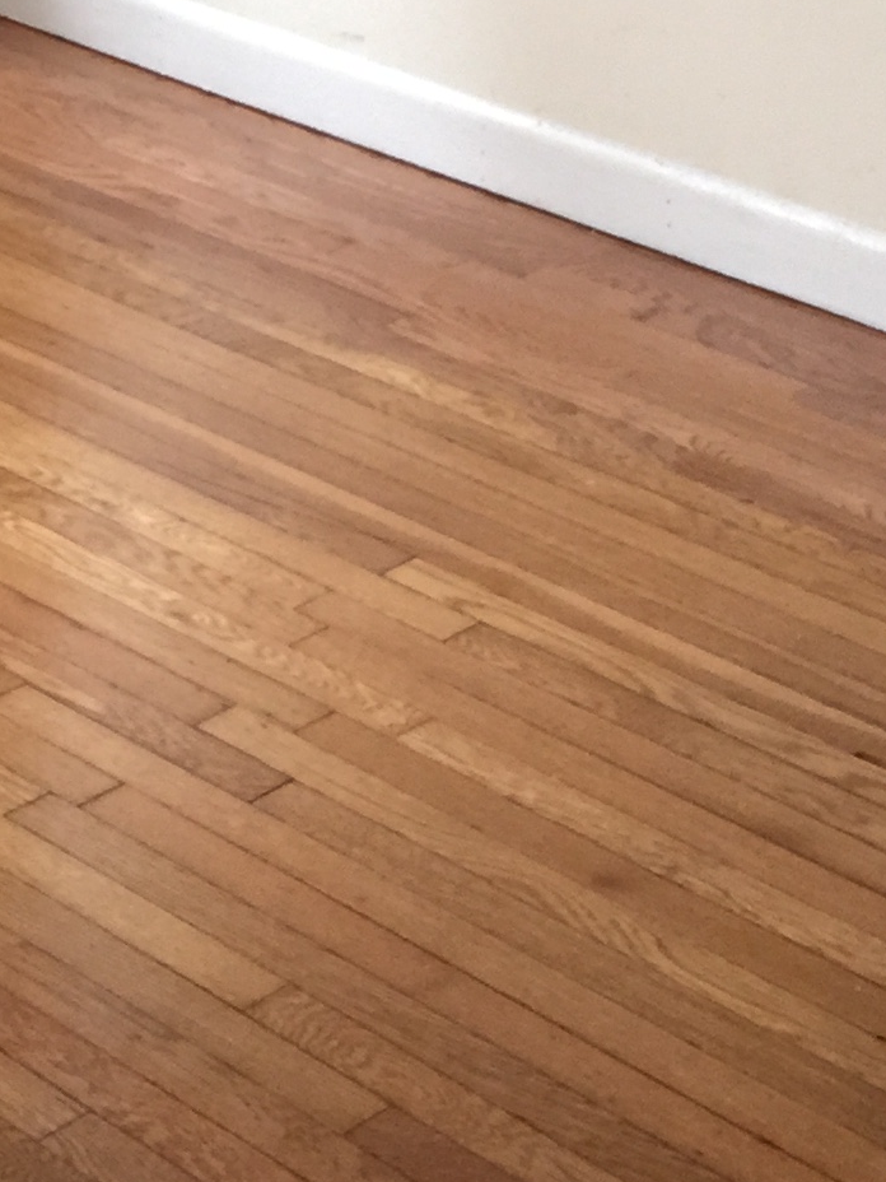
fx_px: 3481
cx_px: 79
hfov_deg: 14.4
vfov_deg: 18.3
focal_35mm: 102
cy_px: -231
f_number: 2.2
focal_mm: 4.15
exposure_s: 1/15
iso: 100
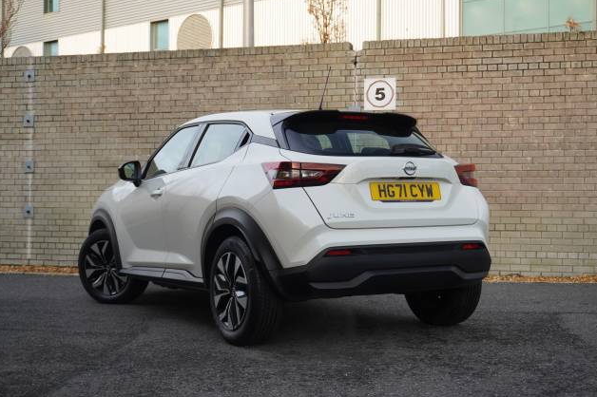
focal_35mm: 52
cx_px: 299
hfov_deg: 38.2
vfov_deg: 26.0
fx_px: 862
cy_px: 198
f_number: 5
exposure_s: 1/60
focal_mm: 34
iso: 160
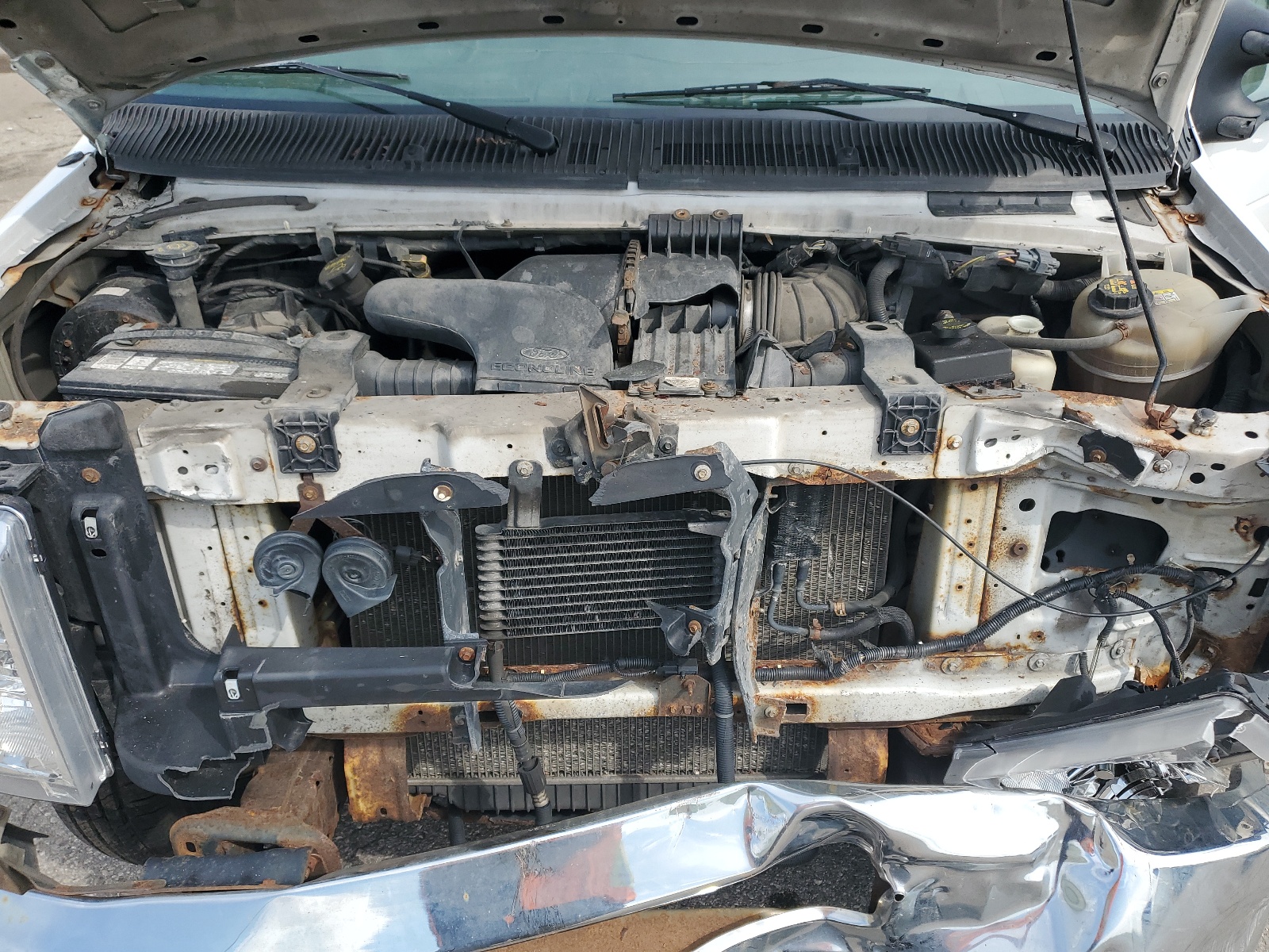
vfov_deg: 53.1
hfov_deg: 67.3
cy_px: 476
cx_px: 634
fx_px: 953
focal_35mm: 26
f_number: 1.5
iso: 50
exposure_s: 1/1429
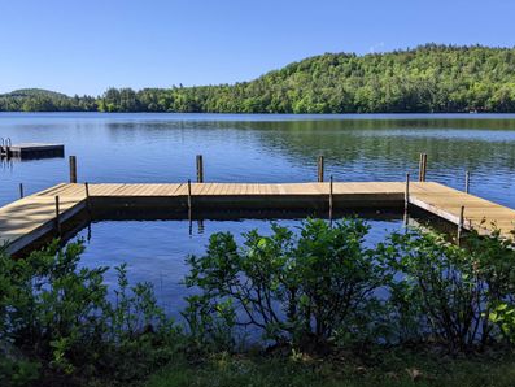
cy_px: 181
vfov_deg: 41.8
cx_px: 274
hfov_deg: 53.9
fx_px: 506
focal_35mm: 34
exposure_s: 1/2611
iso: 58
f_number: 1.8
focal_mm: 4.44
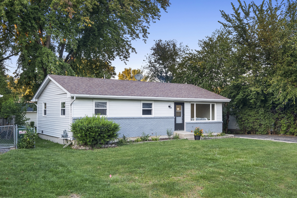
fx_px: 297
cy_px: 99
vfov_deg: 36.9
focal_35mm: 36
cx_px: 148
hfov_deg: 53.1
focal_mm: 24
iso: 320
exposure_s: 1/40
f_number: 8
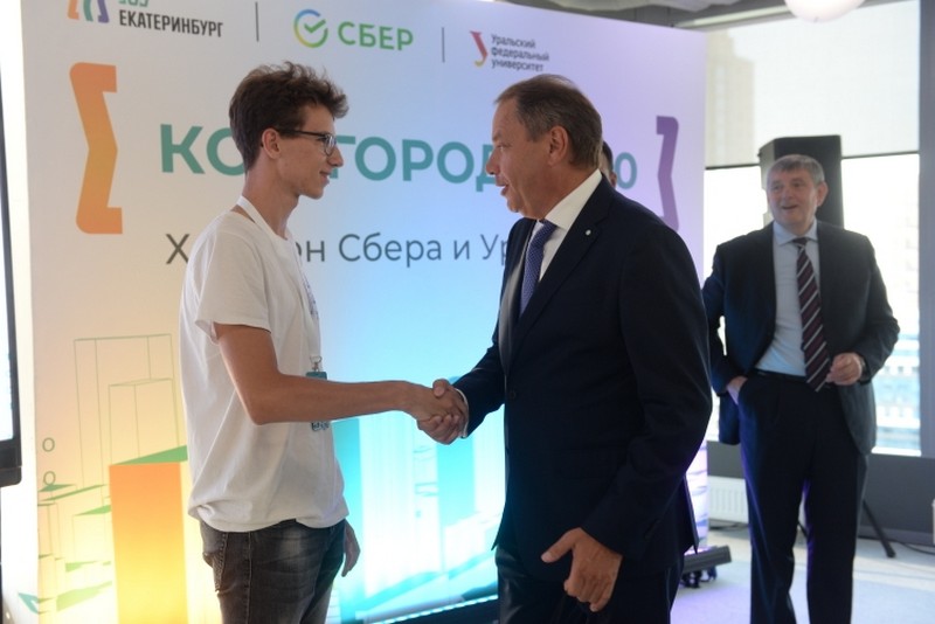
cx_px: 468
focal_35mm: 42
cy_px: 312
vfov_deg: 31.9
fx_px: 1091
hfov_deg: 46.4
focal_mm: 42
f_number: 5
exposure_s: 1/160
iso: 1000
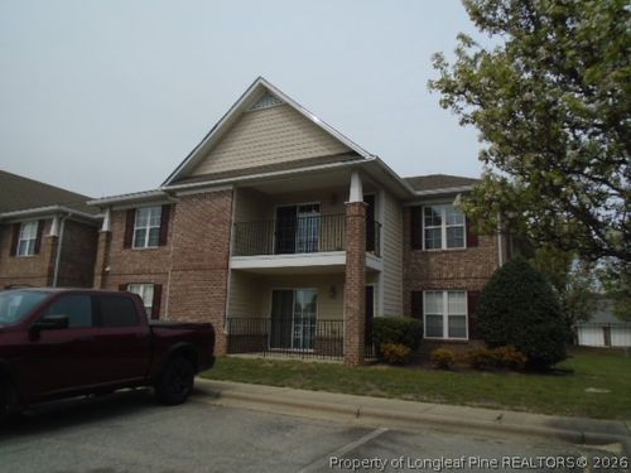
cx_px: 316
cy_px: 236
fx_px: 474
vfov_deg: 53.1
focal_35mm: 26
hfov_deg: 67.3
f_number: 8
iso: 100
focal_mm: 4.6
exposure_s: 1/320
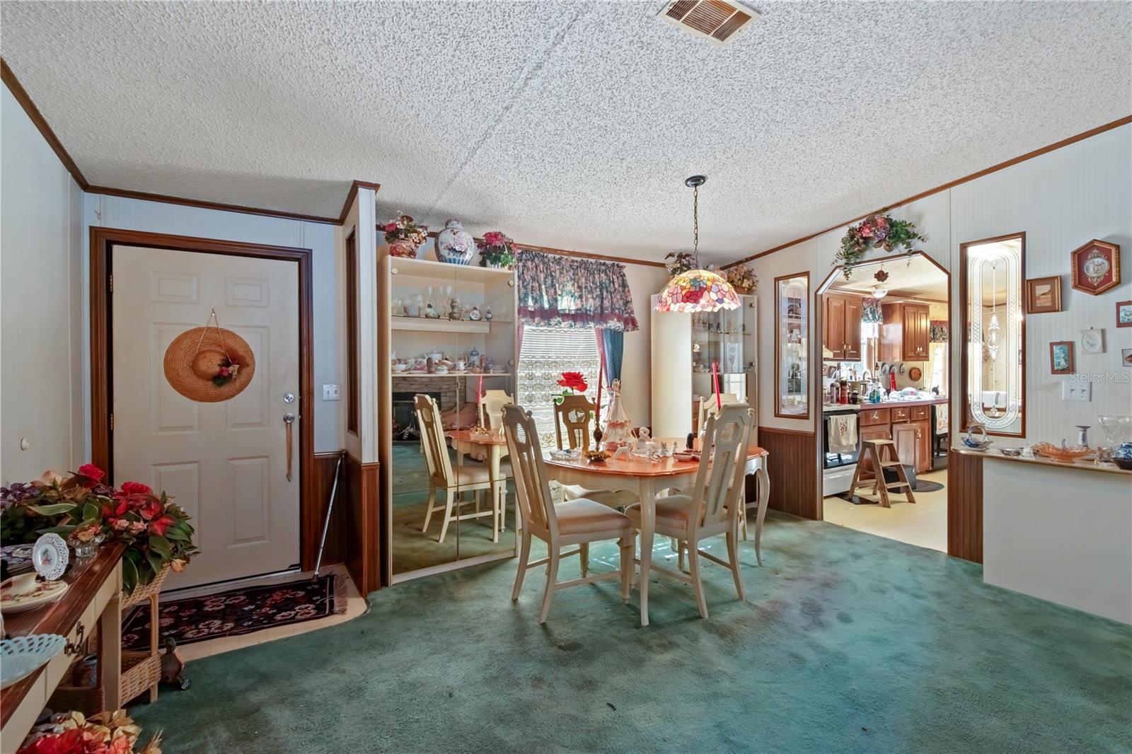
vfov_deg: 77.3
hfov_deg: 100.4
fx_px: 472
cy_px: 377
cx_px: 566
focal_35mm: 15
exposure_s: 2
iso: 250
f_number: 9
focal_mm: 10
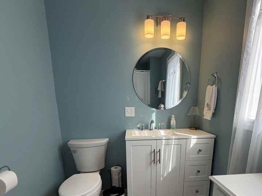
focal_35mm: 20
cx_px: 149
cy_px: 137
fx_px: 151
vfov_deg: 63.5
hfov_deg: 81.3
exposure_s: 1/216
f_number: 2.2
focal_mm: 2.22
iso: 64
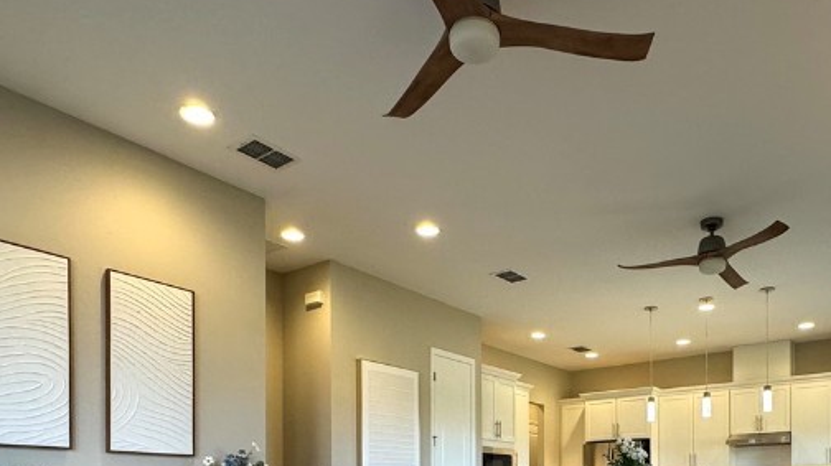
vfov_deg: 33.3
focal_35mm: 31
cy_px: 502
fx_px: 683
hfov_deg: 62.1
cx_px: 501
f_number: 2.2
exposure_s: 1/120
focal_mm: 2.22
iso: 250
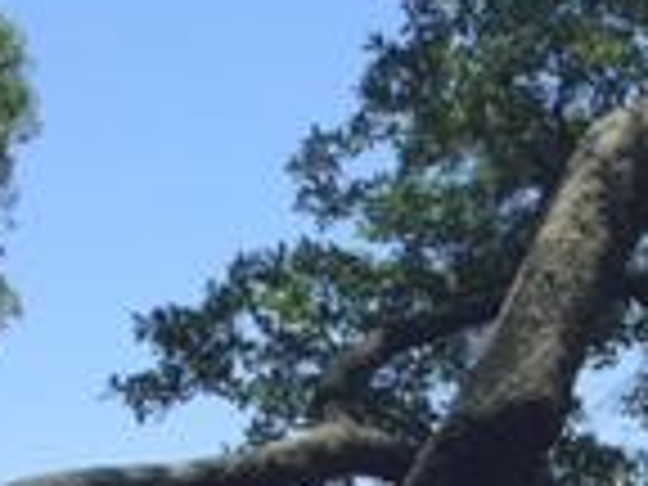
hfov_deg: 14.0
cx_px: 1053
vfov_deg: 10.9
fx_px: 2415
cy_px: 801
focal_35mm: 129
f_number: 2.2
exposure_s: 1/1163
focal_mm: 4.15
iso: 32
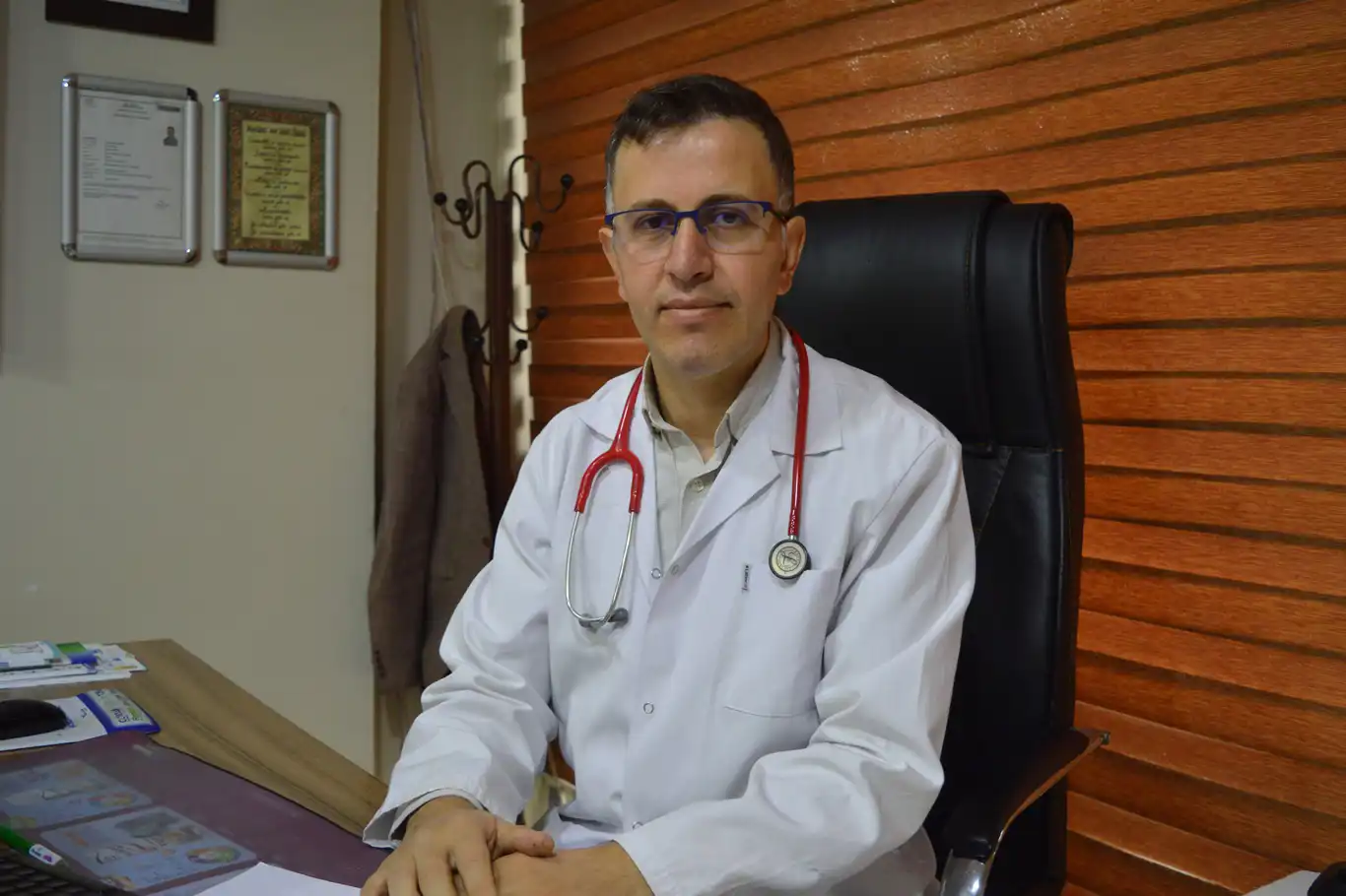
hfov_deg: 57.2
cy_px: 448
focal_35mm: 33
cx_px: 673
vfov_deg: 40.0
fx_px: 1233
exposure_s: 1/30
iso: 400
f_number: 3.8
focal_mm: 22
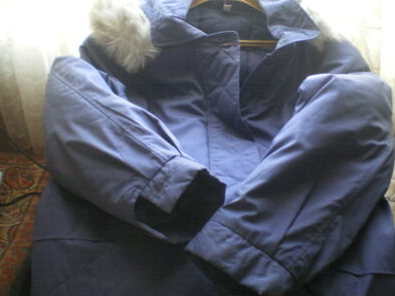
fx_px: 524
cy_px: 121
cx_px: 233
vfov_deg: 31.4
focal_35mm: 46
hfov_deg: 41.1
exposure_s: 1/15
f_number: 3.1
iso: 400
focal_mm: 6.3
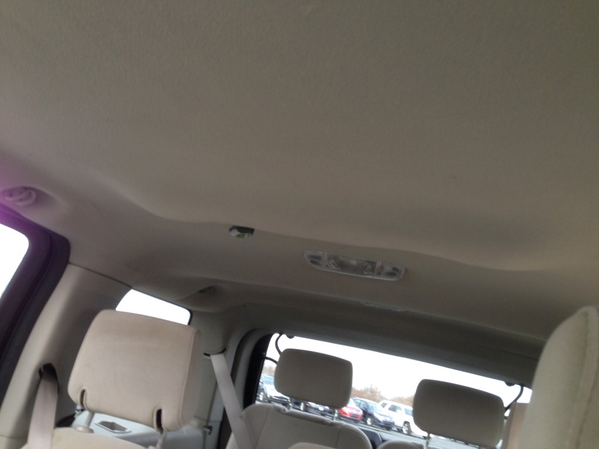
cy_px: 224
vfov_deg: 42.9
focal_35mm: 33
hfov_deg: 55.4
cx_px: 300
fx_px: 571
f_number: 2.4
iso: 50
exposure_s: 1/20
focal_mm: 4.13
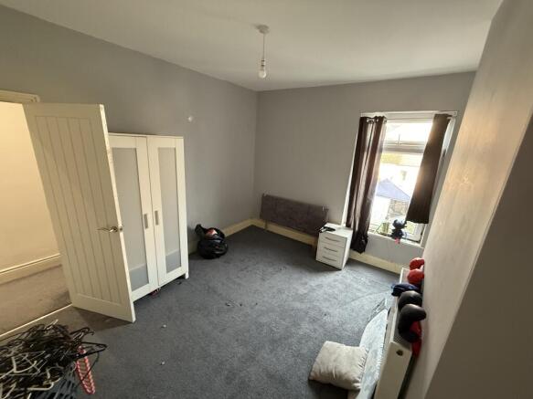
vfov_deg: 85.7
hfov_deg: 102.1
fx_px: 216
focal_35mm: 14
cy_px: 200
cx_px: 266
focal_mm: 2.22
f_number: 2.2
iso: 400
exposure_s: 1/50
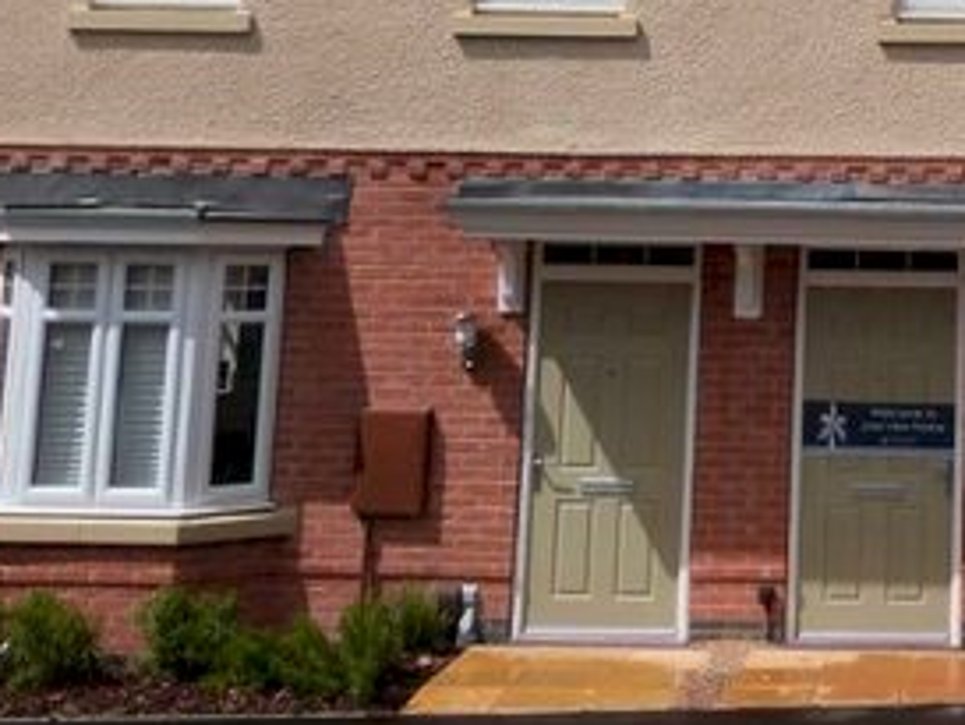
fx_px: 1785
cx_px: 1078
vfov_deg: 21.8
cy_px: -51
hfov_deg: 27.5
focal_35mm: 64
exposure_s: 1/640
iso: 100
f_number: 5.6
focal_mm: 4.5
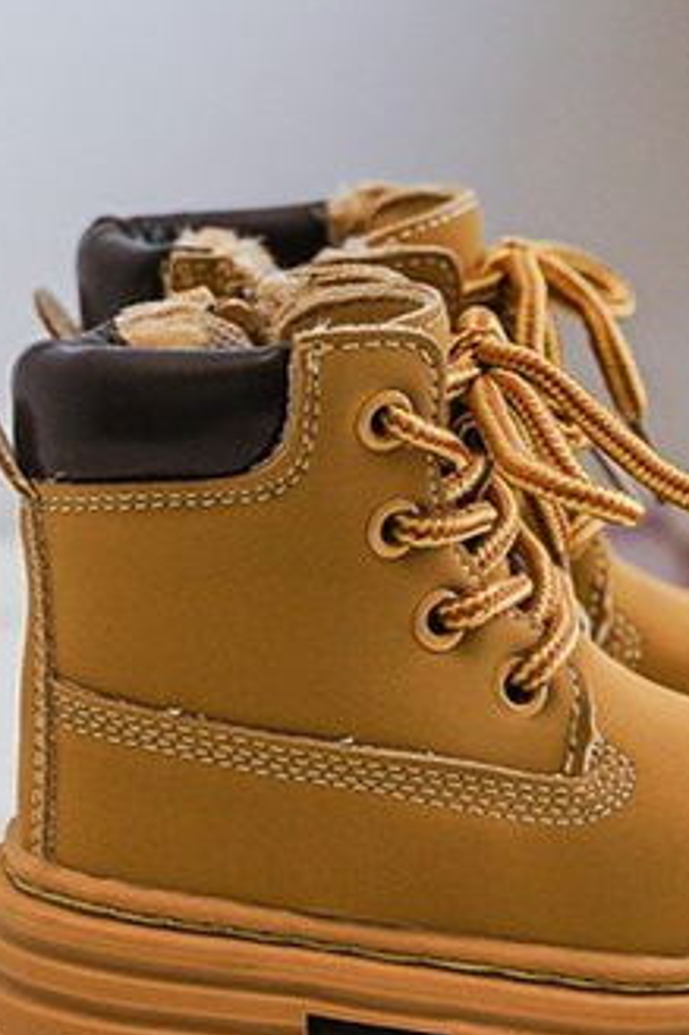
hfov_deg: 12.0
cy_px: 337
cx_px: 415
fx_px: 3276
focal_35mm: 114
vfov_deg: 17.9
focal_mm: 50
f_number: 4
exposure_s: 1/100
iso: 500
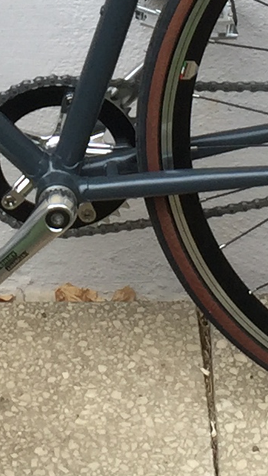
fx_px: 2099
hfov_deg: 7.3
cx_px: 22
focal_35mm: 166
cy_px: -27
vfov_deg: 12.8
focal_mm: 4.15
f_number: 2.2
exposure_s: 1/565
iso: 32
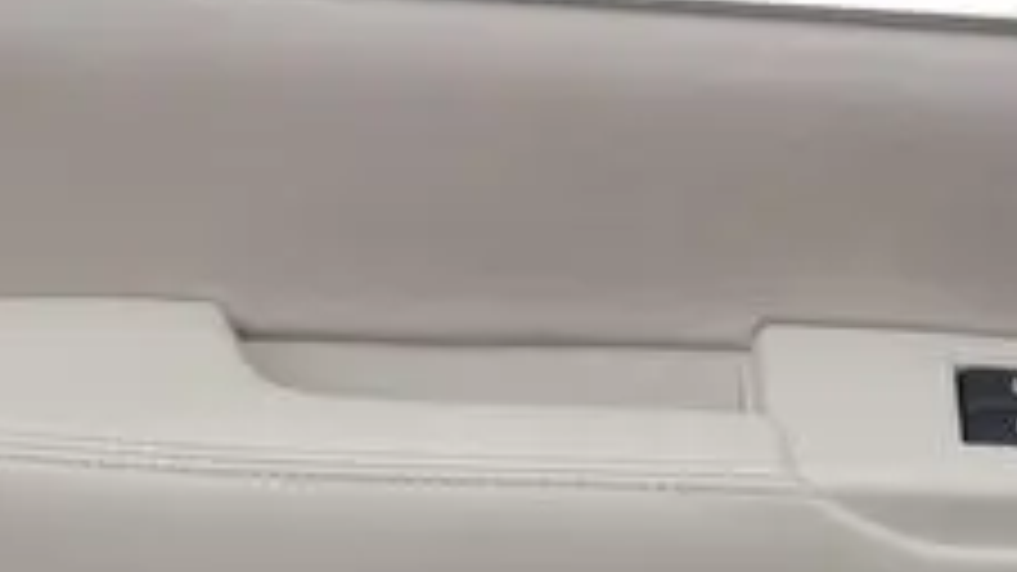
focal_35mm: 111
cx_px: 932
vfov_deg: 10.9
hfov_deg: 18.9
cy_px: 475
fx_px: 2993
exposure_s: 1/125
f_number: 5
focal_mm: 18
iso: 200
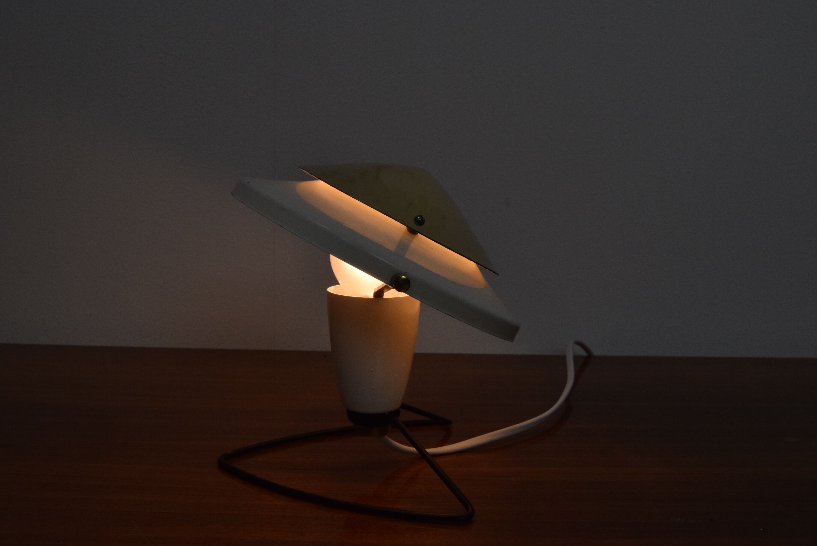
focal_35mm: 39
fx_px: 886
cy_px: 273
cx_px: 408
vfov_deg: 34.3
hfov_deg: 49.5
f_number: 13
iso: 1600
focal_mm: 26
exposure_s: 1/640
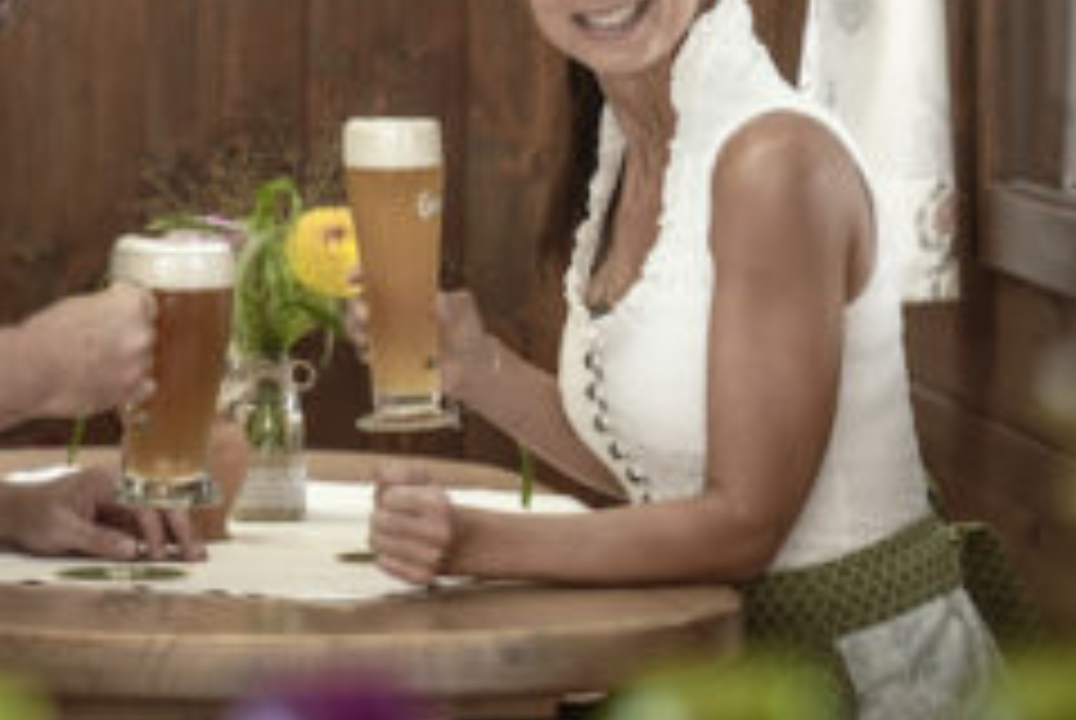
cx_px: 18
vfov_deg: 3.6
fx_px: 11372
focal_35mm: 380
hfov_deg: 5.4
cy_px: -94
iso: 400
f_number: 2.8
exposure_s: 1/125
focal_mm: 140
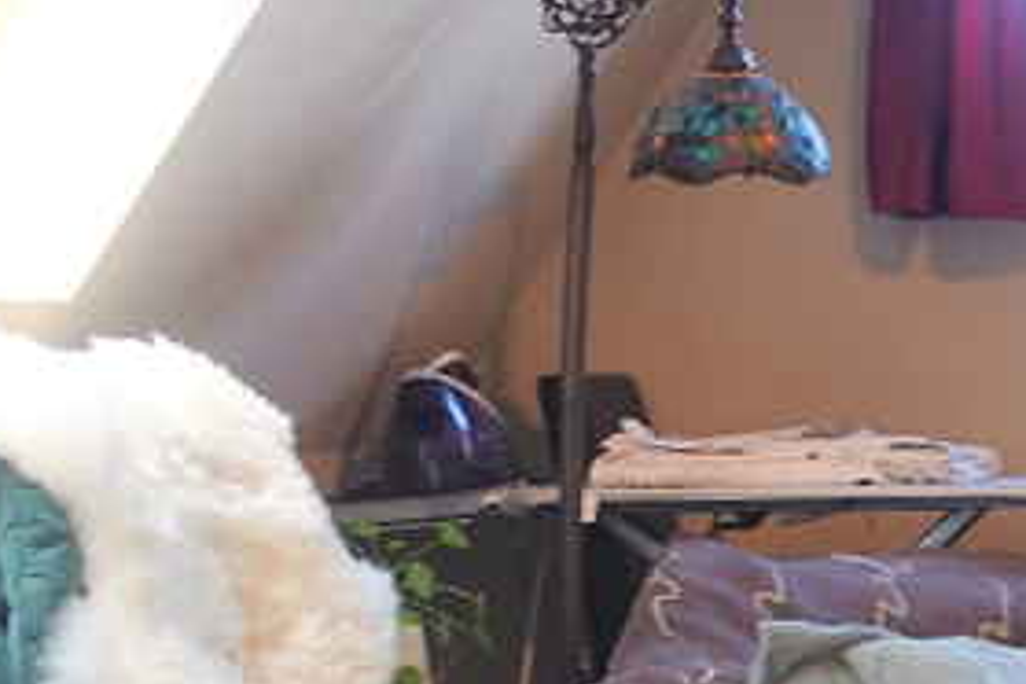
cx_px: 1372
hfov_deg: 16.6
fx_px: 3306
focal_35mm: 116
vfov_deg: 11.8
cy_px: 467
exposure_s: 1/30
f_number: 2.5
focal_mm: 8.8
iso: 125
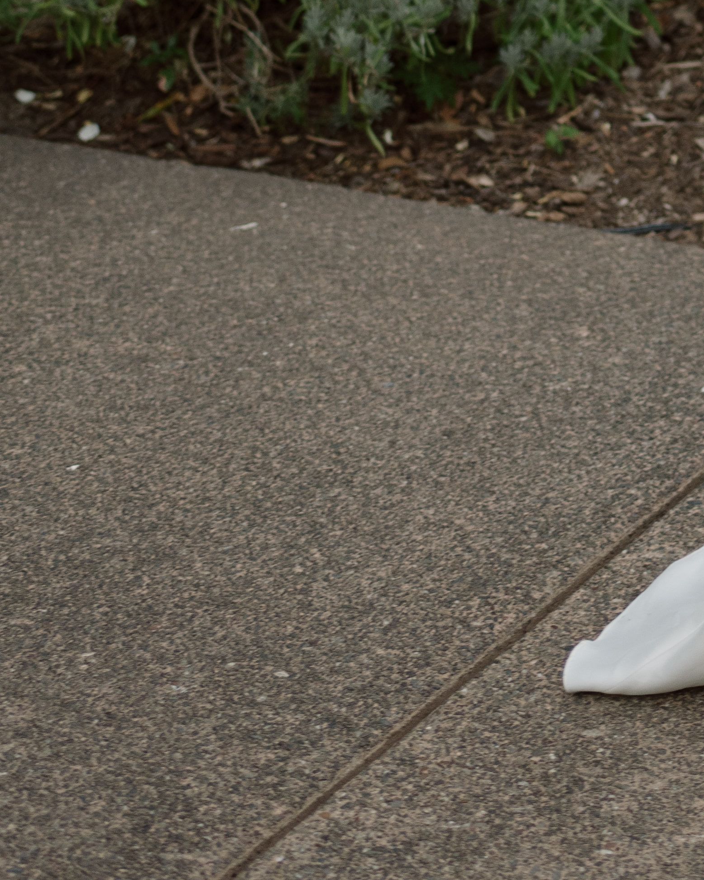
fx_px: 3803
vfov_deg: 11.7
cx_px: 1188
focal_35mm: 146
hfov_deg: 10.1
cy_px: -930
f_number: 1.6
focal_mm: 35
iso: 100
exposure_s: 1/80
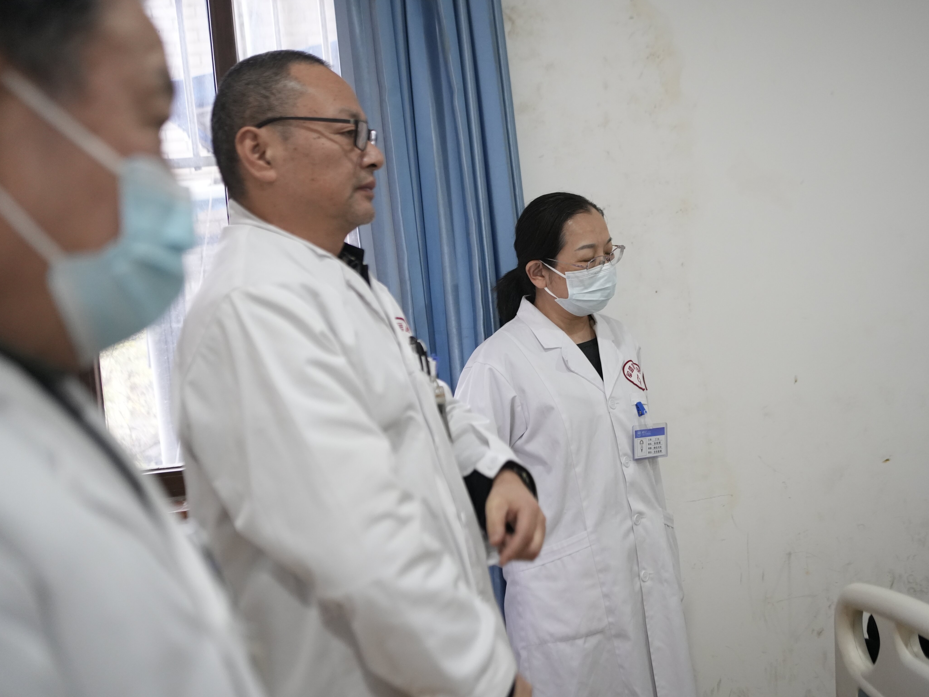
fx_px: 1020
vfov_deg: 37.7
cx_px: 513
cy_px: 348
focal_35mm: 38
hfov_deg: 48.9
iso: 3200
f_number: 2.8
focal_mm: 35
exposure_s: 1/100
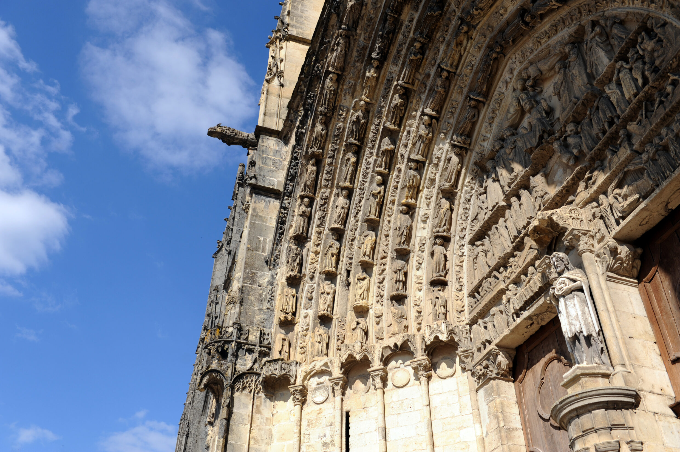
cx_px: 340
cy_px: 226
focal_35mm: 35
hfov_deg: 54.5
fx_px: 661
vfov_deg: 37.8
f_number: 6.3
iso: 200
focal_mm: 35
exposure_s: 1/800
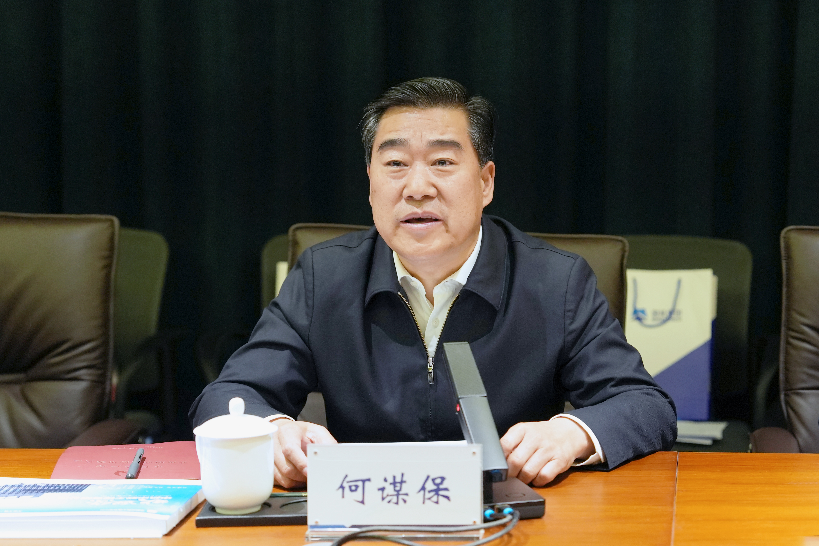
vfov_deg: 21.6
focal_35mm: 63
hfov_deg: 31.9
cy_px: 273
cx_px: 410
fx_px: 1433
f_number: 2.8
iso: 1600
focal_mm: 63
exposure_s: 1/80
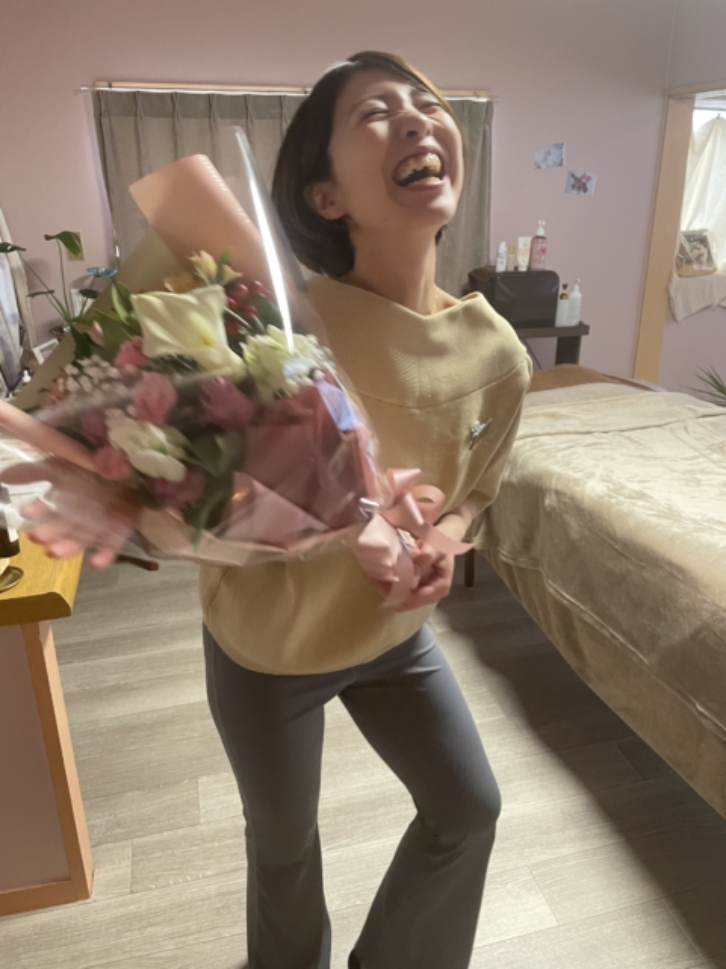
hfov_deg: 53.1
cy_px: 484
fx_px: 727
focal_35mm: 26
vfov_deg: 67.3
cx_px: 363
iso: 250
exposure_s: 1/50
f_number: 1.6
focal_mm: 4.2
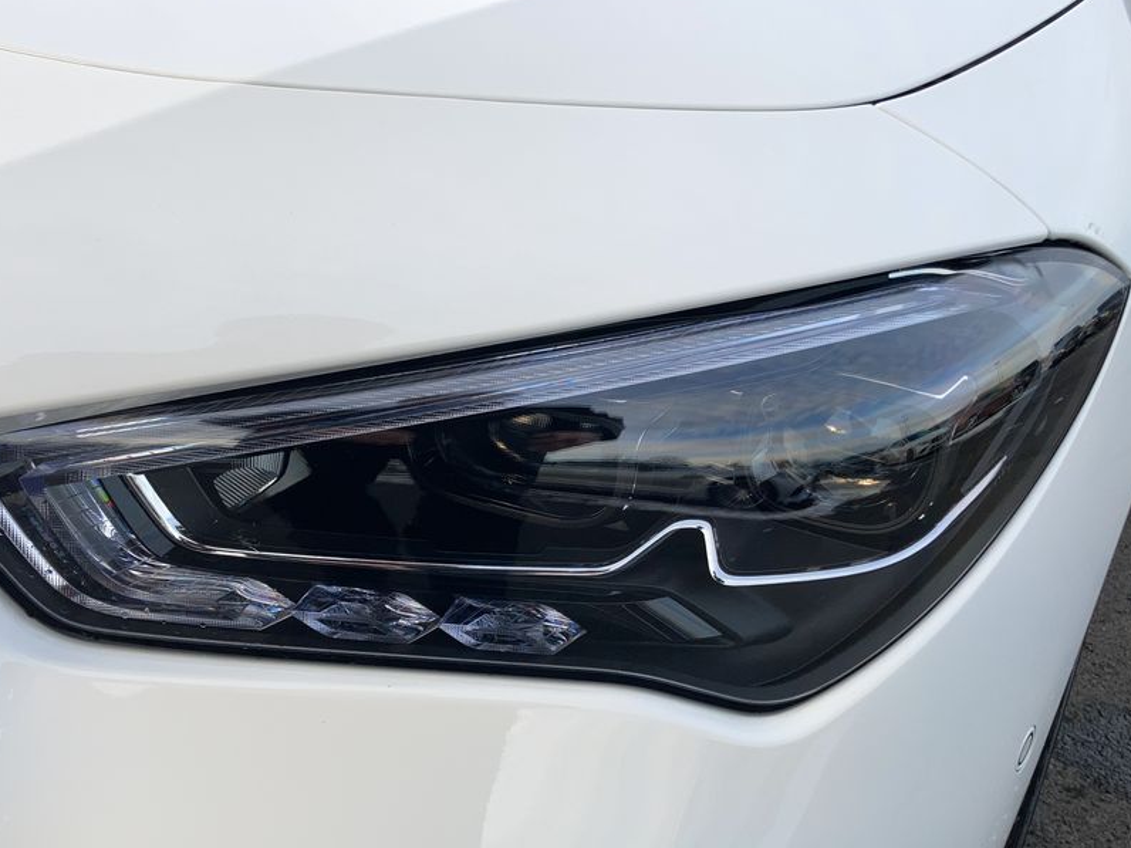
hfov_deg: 51.3
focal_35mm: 36
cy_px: 507
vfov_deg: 39.5
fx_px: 1176
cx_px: 513
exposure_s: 1/213
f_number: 1.8
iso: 20
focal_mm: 3.99
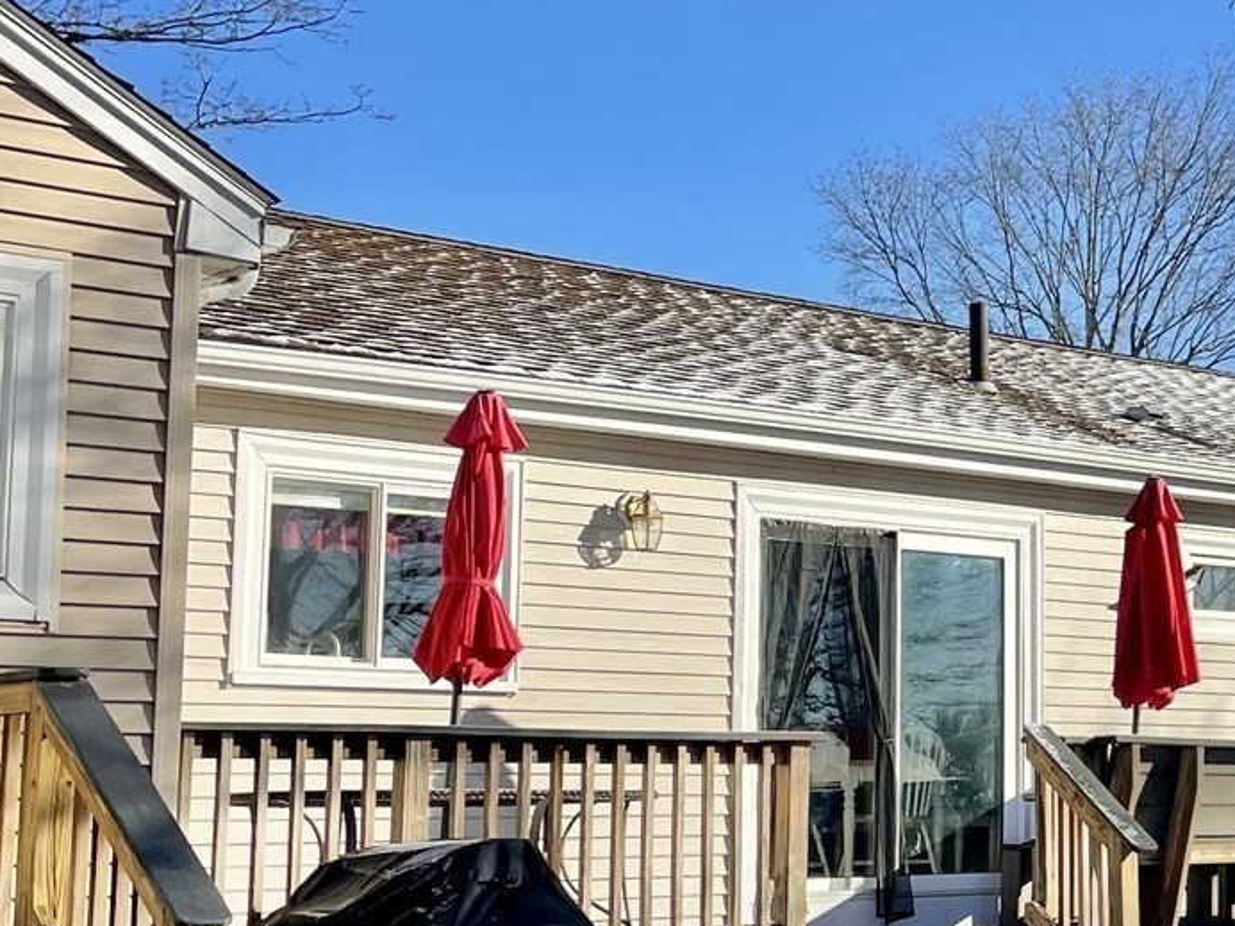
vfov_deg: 19.1
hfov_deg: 23.1
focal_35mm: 77
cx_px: 1503
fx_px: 2747
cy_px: 496
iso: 32
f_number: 1.6
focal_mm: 4.2
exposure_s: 1/3401
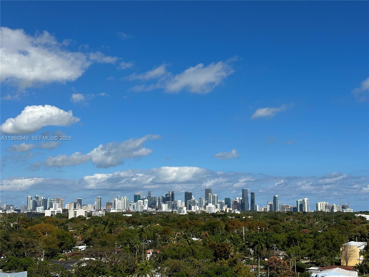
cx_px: 184
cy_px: 138
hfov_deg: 39.7
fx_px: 512
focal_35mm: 48
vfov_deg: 30.3
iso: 64
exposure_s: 1/8197
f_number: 1.78
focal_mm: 6.86
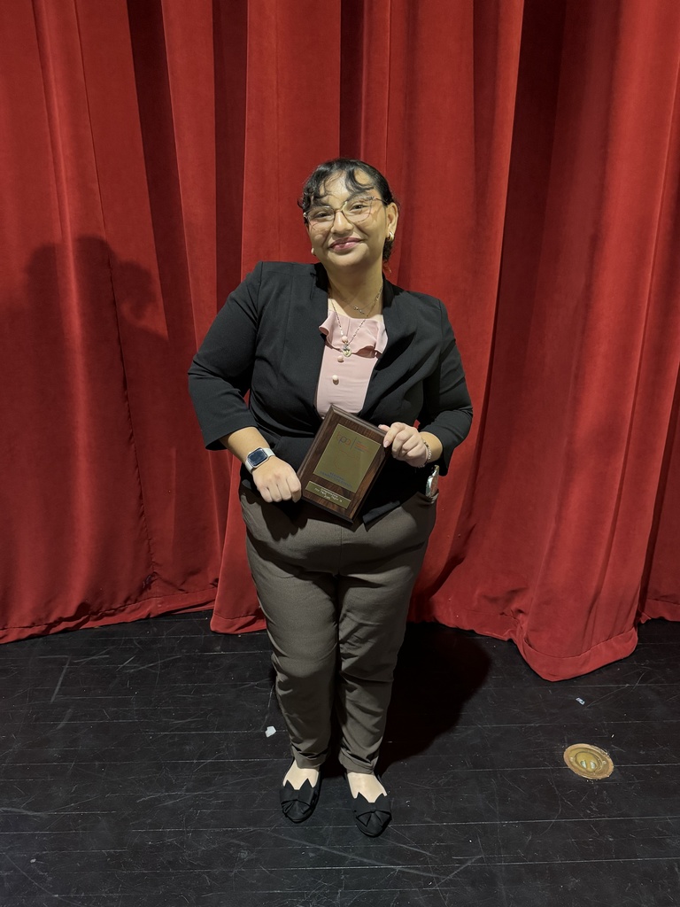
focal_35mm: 24
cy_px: 454
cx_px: 340
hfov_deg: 56.8
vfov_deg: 71.6
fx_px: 629
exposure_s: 1/59
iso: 640
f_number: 1.78
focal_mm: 6.76
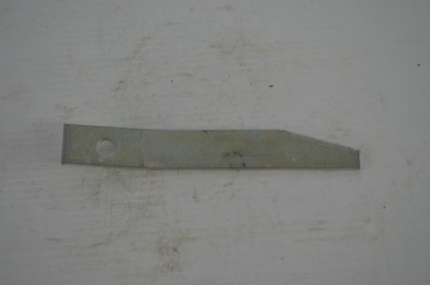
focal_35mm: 51
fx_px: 608
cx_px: 215
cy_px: 142
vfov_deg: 26.4
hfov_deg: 39.0
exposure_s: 1/60
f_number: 5
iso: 400
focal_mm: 34
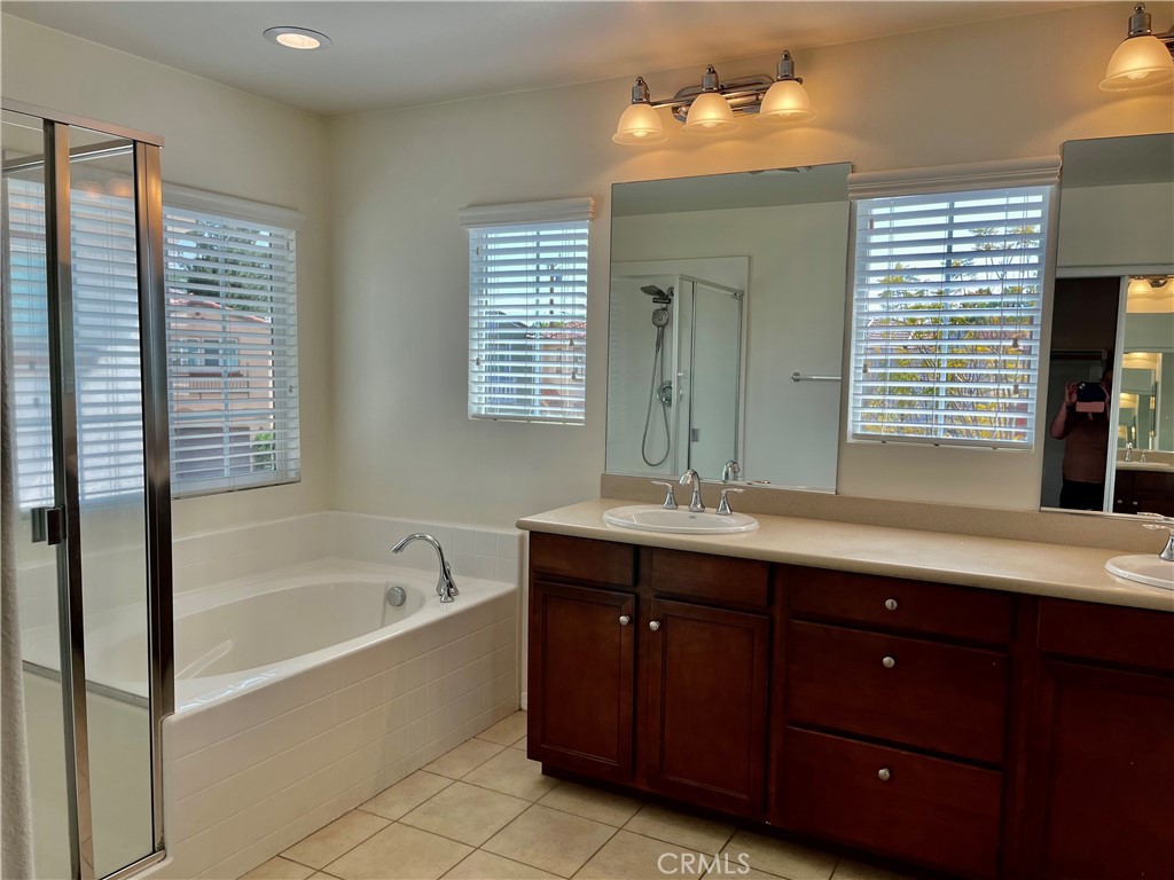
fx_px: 882
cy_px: 440
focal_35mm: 26
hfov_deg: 67.3
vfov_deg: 53.1
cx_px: 587
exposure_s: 1/329
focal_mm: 5.1
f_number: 1.6
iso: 50
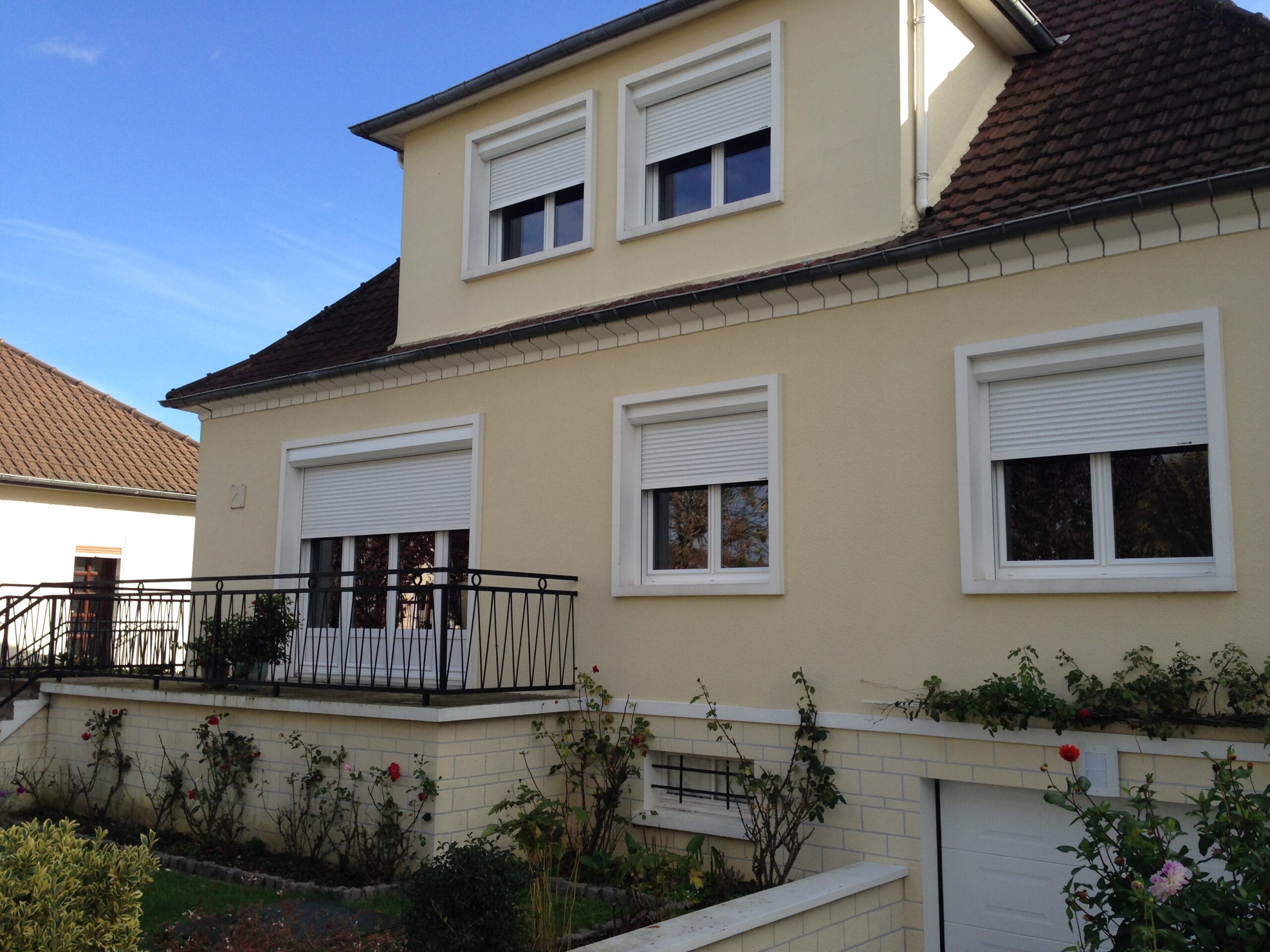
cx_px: 635
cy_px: 476
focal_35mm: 33
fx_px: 1211
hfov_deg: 55.4
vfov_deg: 42.9
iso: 50
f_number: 2.4
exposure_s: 1/686
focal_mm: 4.13
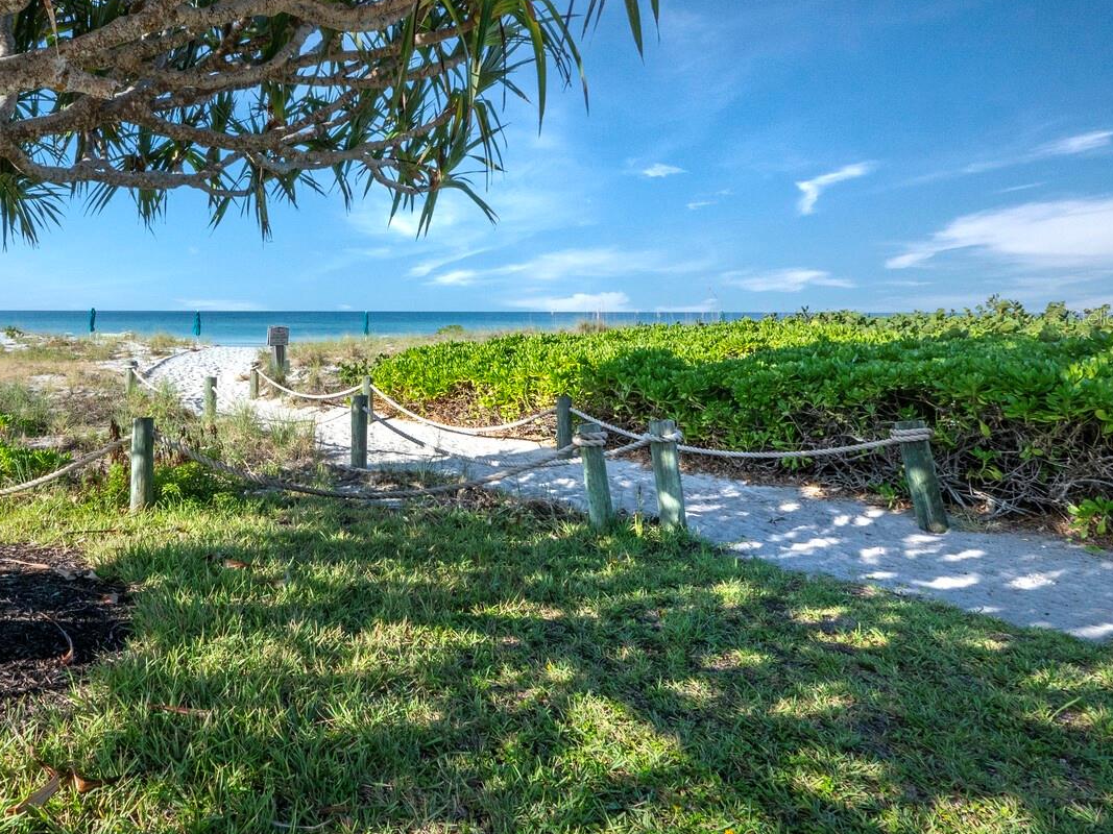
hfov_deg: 75.4
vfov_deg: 62.6
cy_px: 317
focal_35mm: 21
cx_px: 334
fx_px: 675
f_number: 10
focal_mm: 7
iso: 400
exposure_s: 1/320
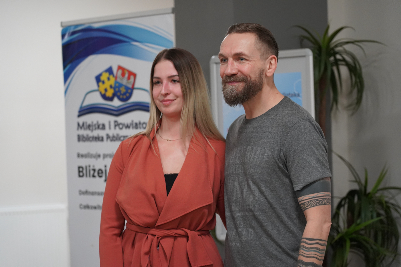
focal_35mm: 104
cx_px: 200
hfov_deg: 19.6
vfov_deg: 13.2
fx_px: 1158
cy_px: 134
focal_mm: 104
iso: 5000
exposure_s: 1/160
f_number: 4
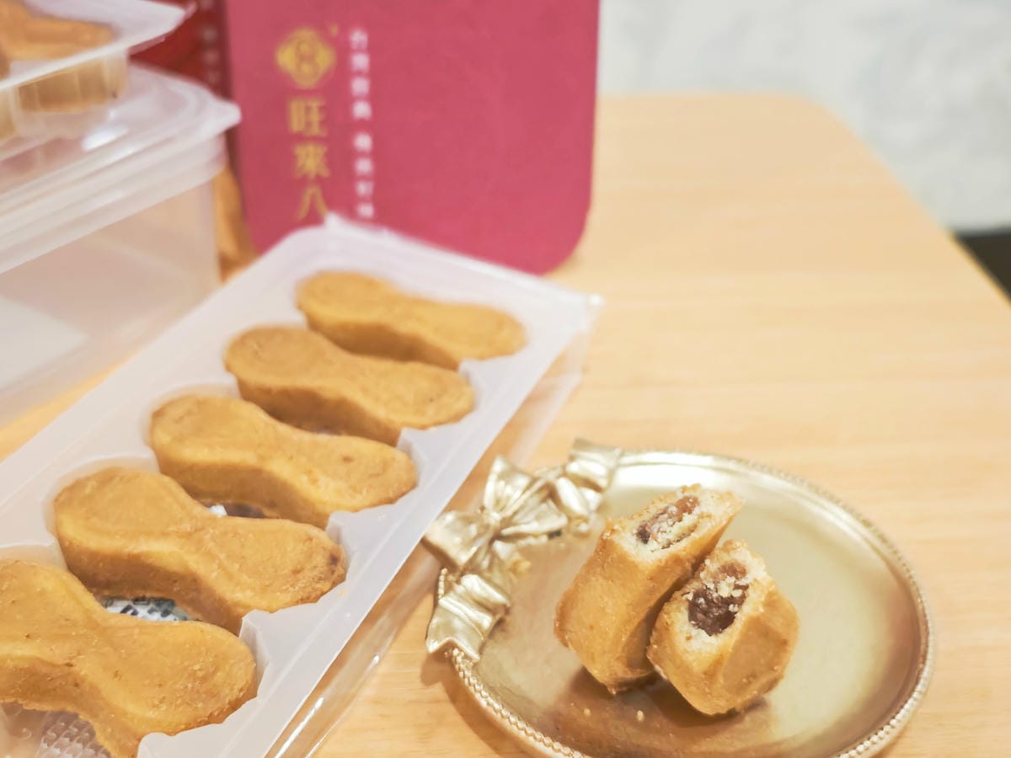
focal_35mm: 41
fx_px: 1197
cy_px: 379
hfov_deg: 45.8
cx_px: 506
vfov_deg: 35.1
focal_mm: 8.72
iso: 3200
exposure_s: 1/360
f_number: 2
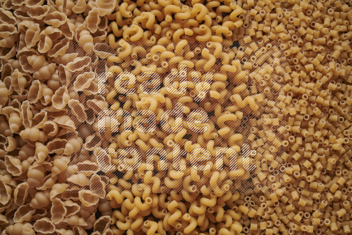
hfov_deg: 39.6
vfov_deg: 27.0
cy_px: 118
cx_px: 176
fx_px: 489
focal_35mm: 50
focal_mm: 50
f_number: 8
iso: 160
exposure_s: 1/100
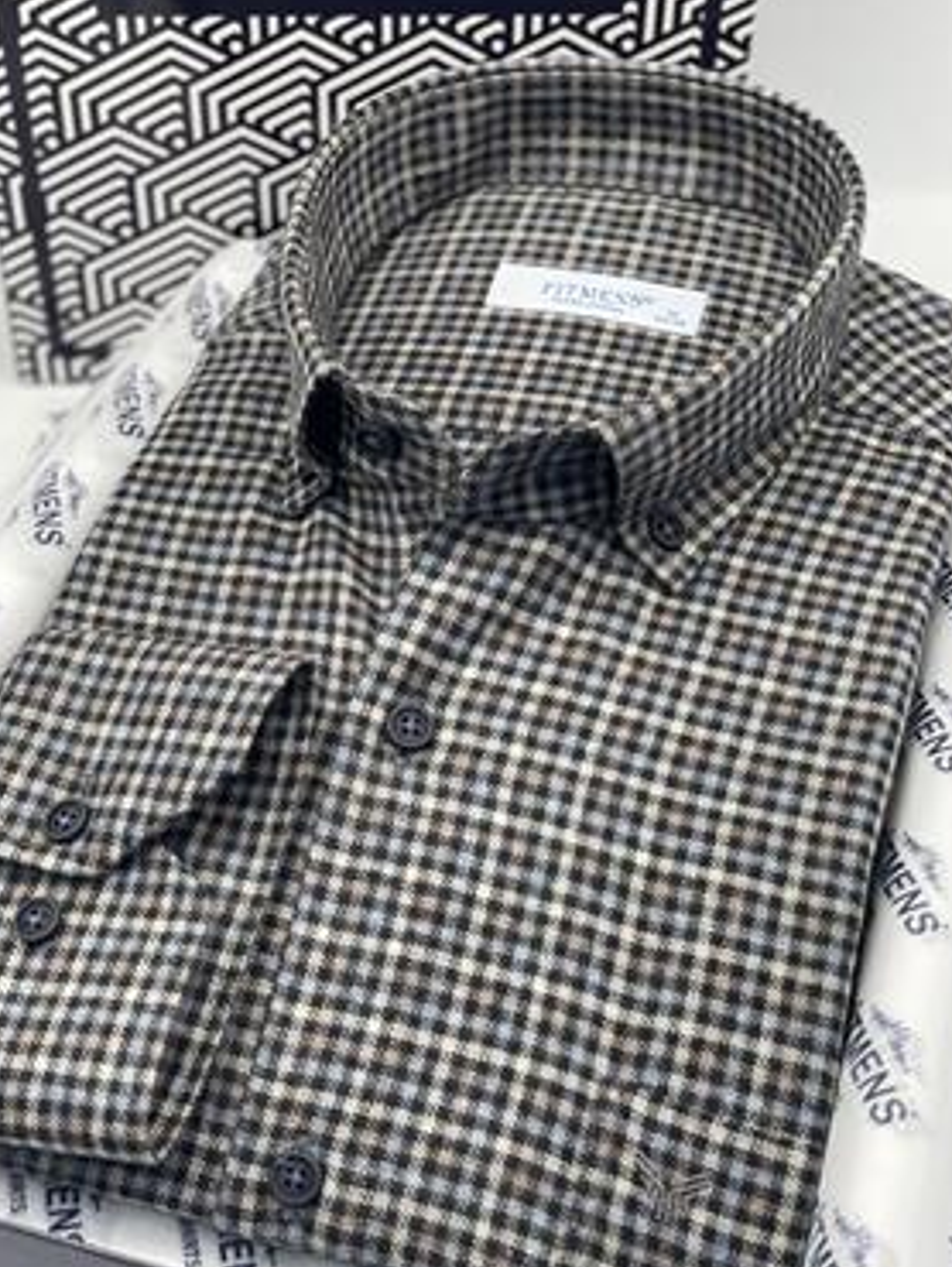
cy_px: 659
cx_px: 438
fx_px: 2124
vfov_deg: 33.2
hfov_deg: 25.3
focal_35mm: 58
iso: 50
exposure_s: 1/100
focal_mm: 6
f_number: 2
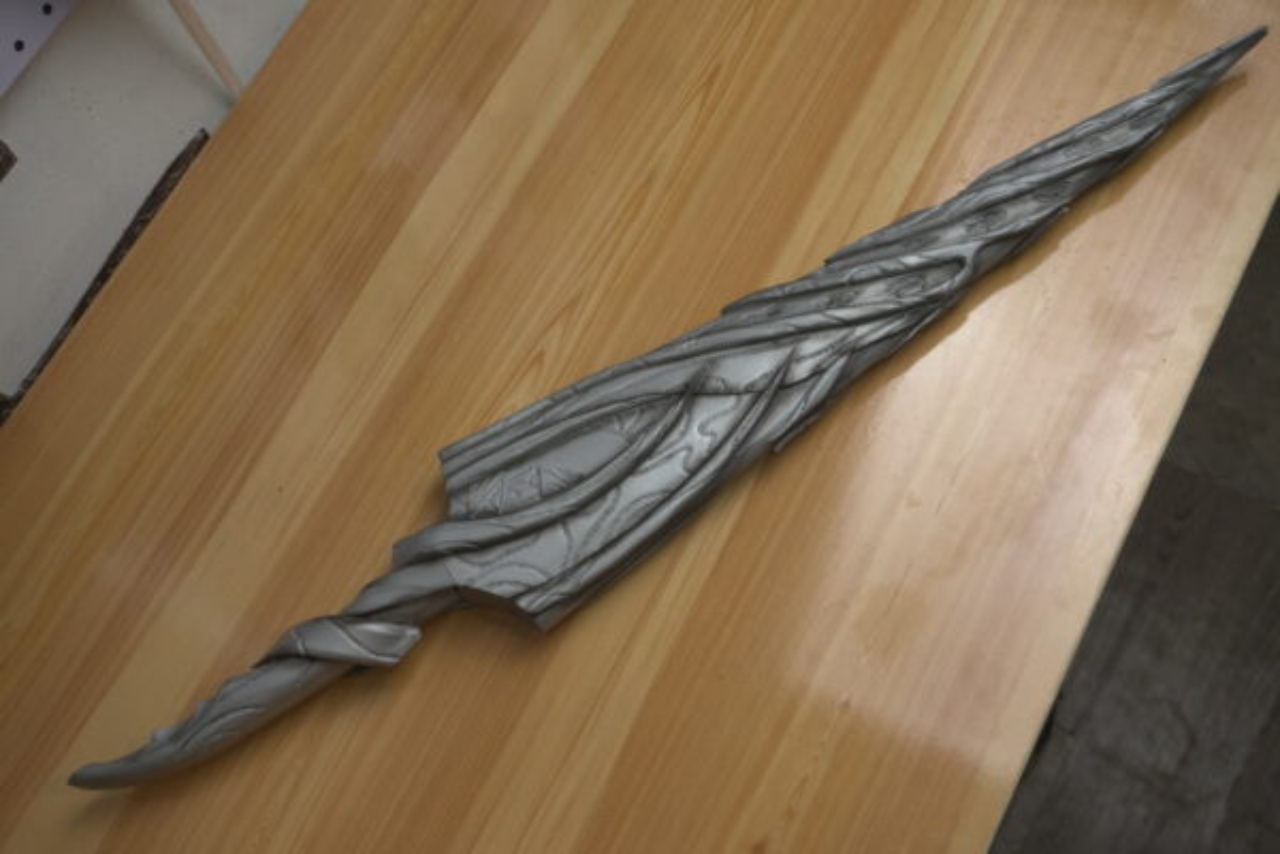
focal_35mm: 36
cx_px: 640
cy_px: 427
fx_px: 1280
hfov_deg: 53.1
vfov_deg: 36.9
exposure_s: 1/125
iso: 400
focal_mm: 24
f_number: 5.6
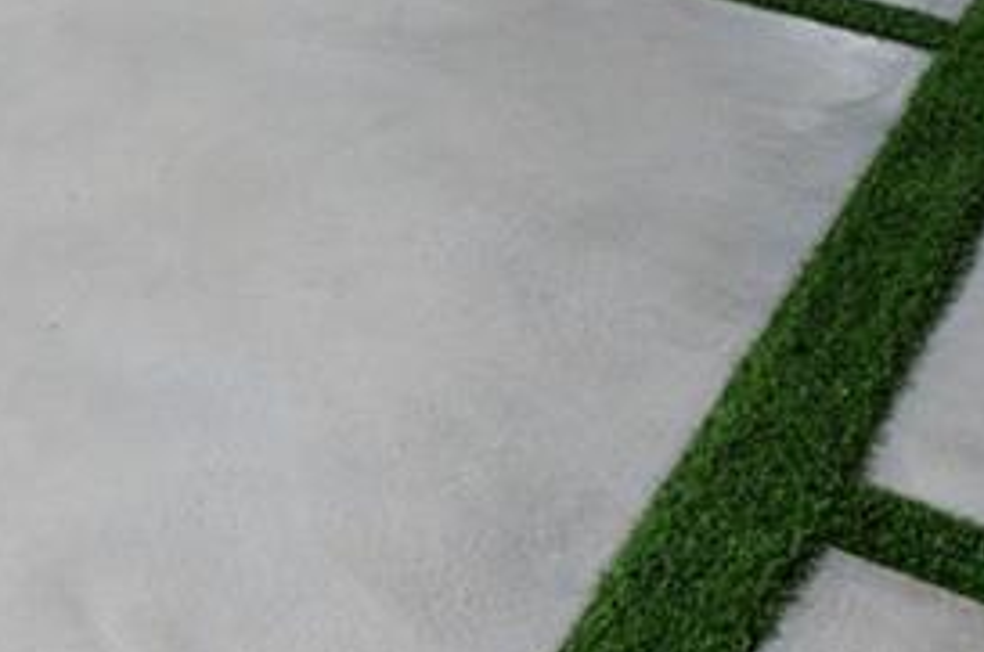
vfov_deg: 12.4
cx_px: -656
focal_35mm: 82
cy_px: -985
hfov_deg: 19.9
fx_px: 2237
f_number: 4.5
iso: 400
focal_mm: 14
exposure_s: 1/8
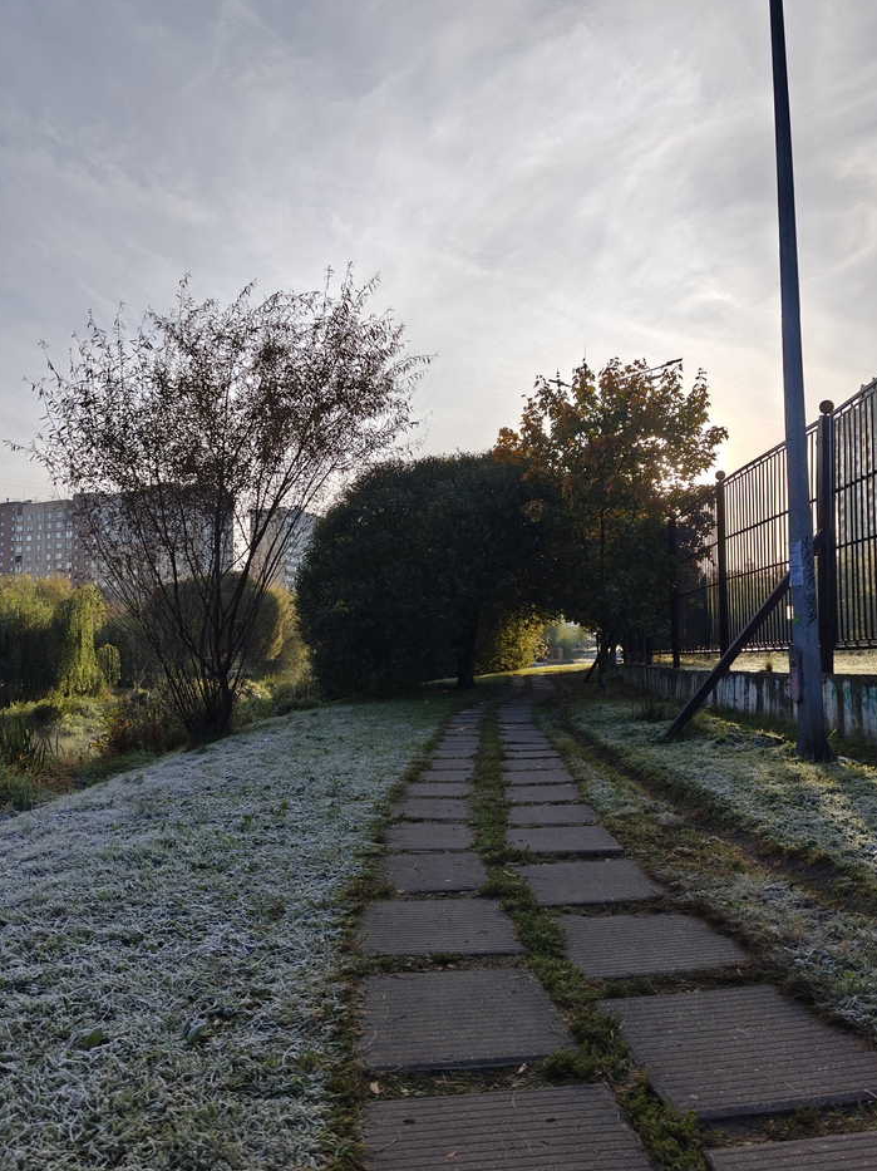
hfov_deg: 56.8
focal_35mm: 24
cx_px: 449
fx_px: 811
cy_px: 567
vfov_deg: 71.6
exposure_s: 1/733
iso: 50
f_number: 1.6
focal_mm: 6.06
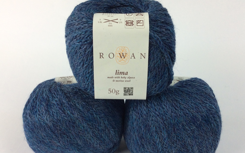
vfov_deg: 37.3
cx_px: 123
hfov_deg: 56.7
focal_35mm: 34
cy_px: 77
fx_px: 227
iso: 50
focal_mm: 3.3
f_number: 2.4
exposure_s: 1/120
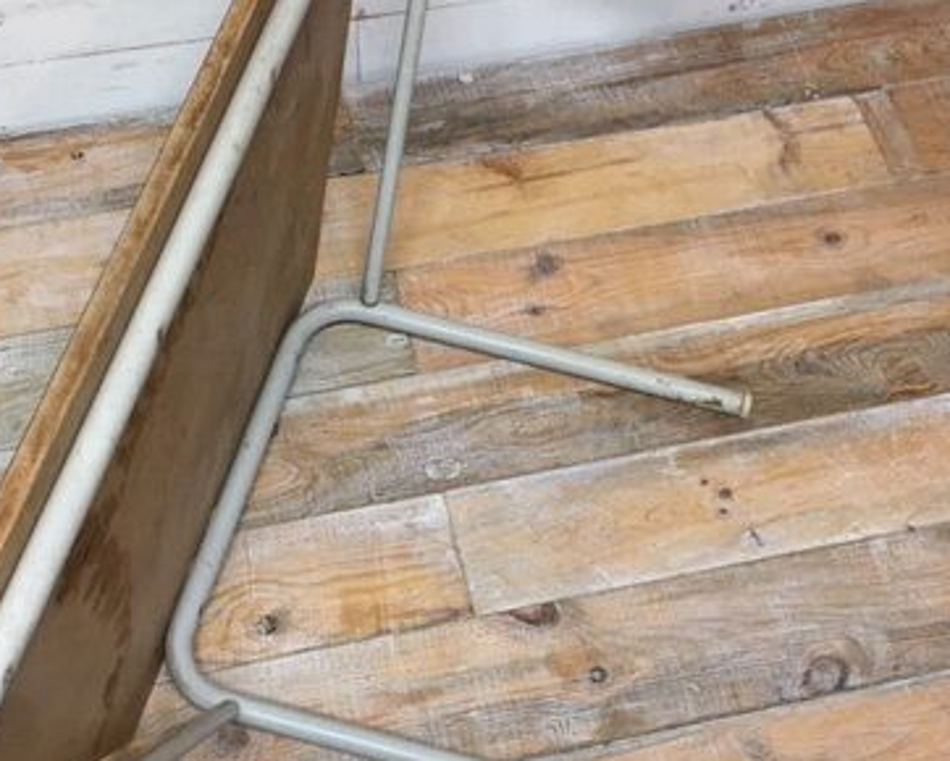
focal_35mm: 50
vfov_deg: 30.2
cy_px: 459
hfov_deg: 37.3
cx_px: 467
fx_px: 1407
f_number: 2.2
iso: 40
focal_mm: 4.15
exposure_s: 1/17
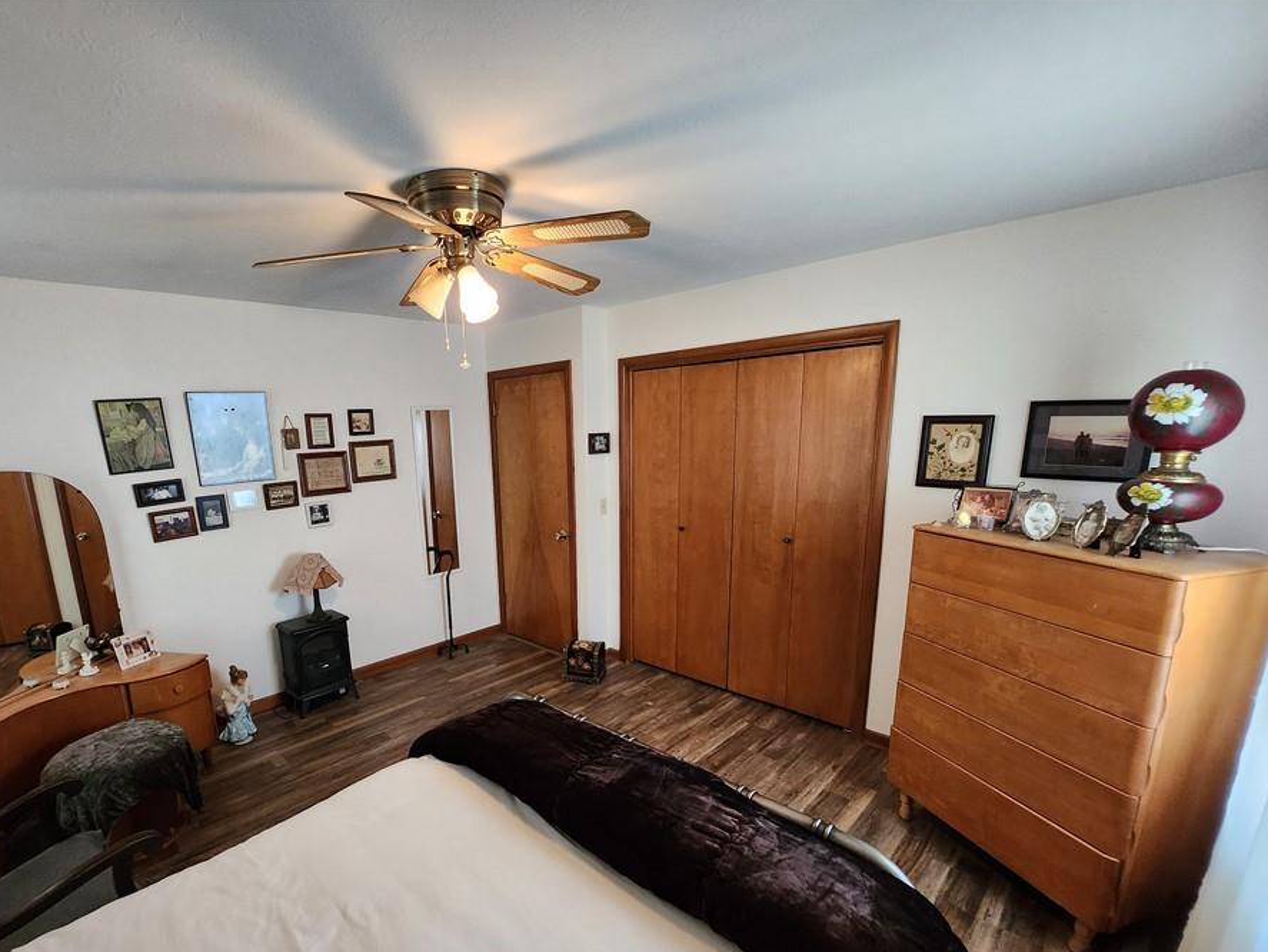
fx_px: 550
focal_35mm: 15
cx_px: 559
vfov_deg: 81.3
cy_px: 543
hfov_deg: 97.7
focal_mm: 1.7
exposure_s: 1/60
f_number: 2.2
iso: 320
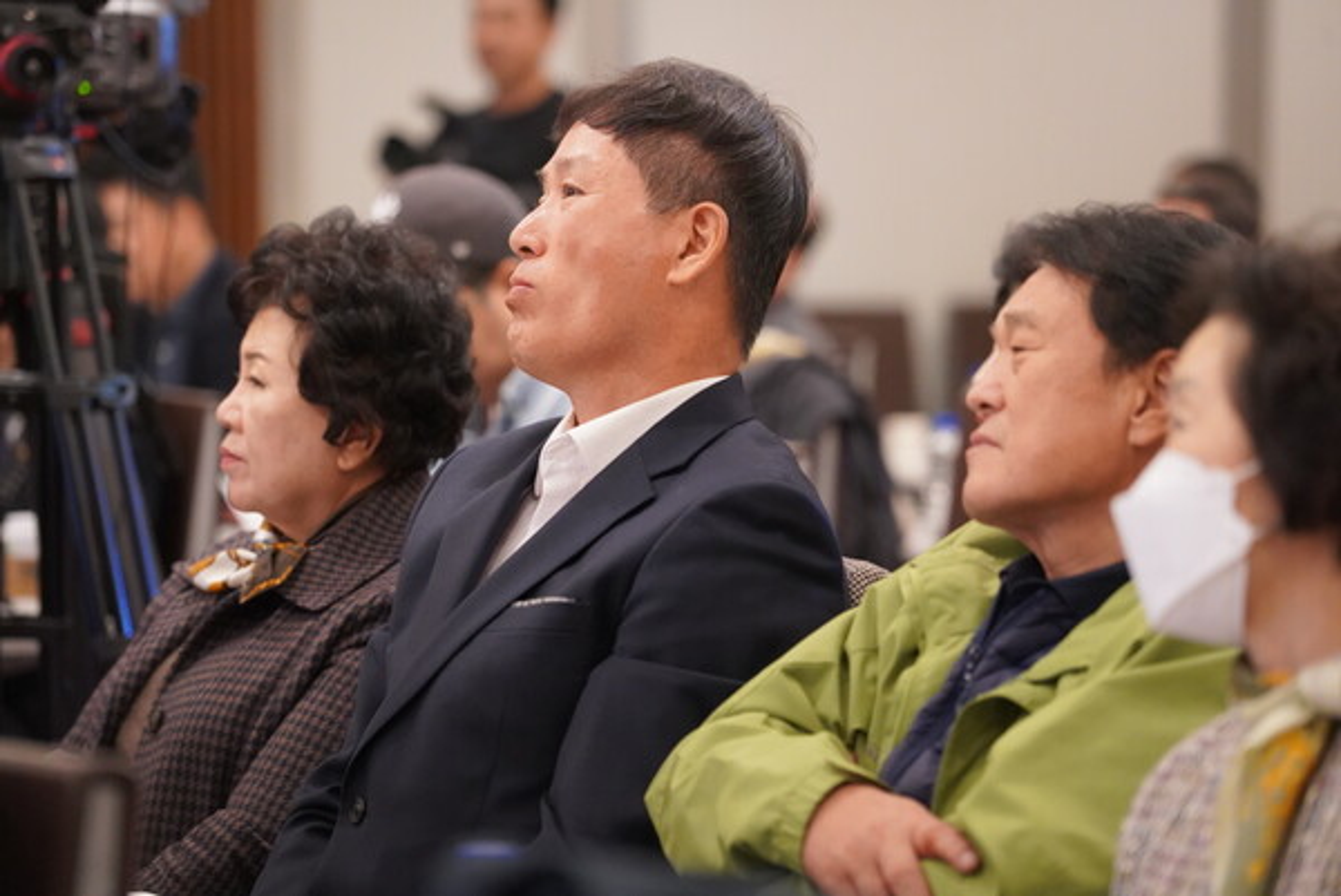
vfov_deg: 8.4
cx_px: 670
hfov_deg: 12.5
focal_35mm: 164
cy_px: 448
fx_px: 6113
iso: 8000
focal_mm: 164
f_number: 4
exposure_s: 1/200
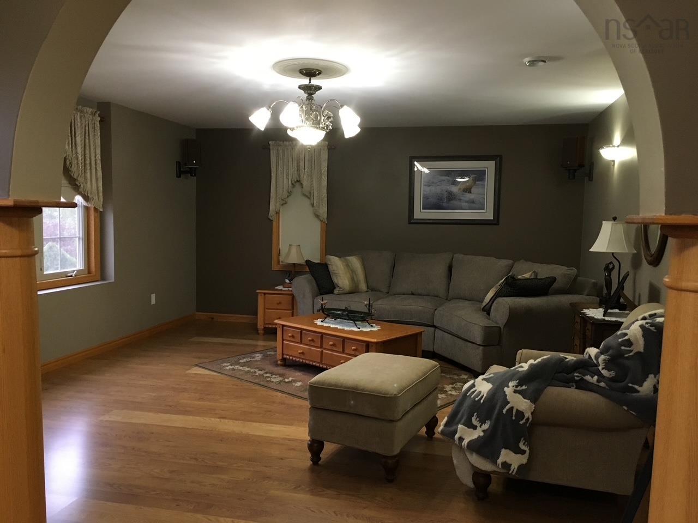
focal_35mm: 29
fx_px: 585
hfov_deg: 61.7
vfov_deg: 48.2
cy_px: 262
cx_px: 349
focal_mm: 4.15
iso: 160
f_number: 2.2
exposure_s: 1/30
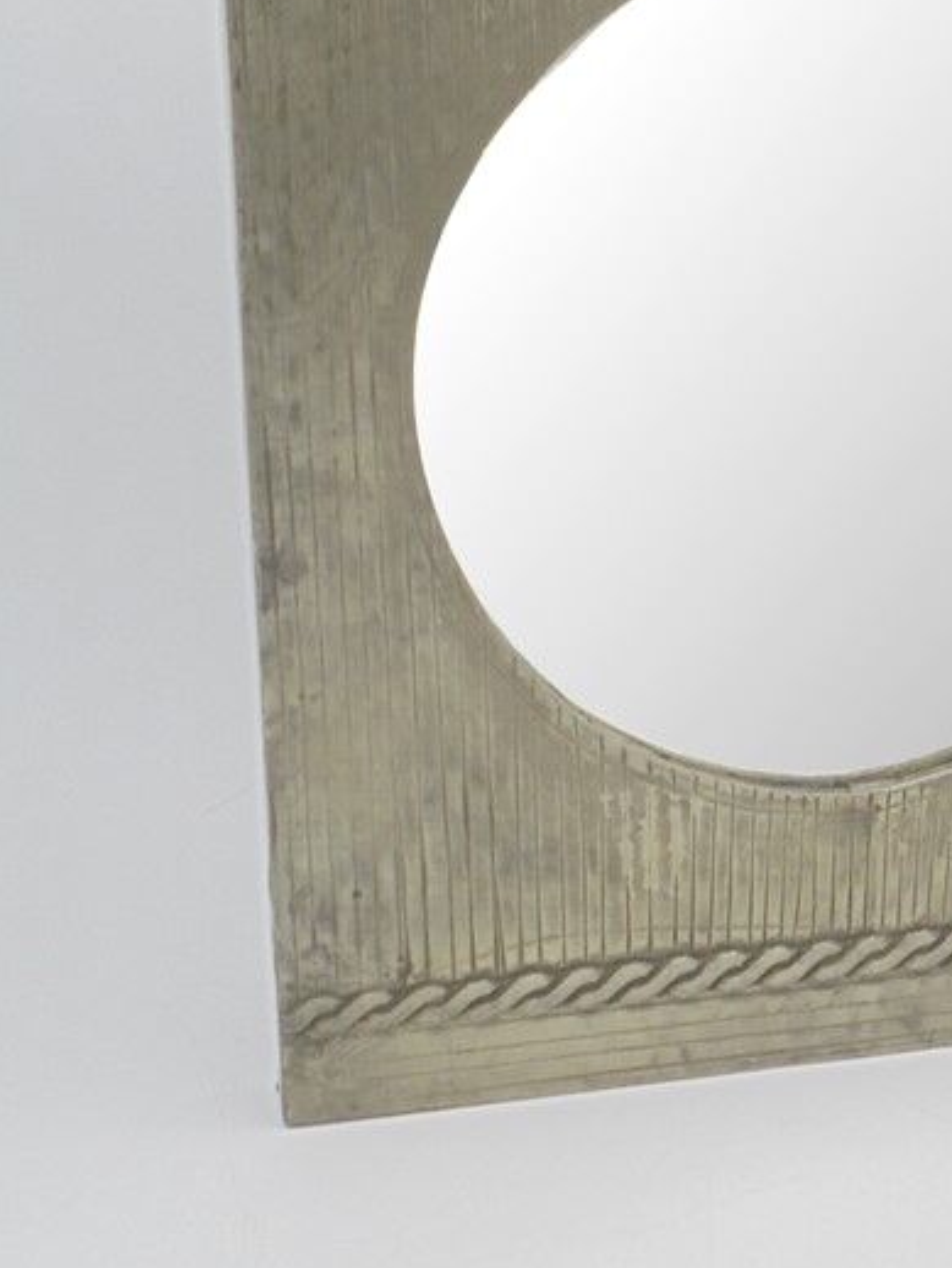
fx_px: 2418
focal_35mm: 66
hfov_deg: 21.9
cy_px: 475
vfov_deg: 29.3
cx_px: 806
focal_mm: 6.9
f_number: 4.2
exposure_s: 1/30
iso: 100
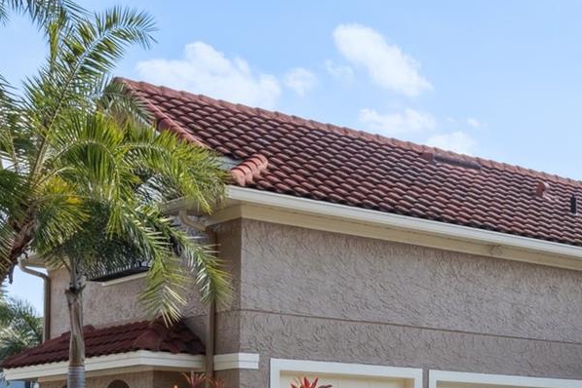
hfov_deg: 26.1
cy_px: 376
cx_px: 528
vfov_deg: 17.8
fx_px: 1212
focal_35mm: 75
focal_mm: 28
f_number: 10
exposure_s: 1/3200
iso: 1600
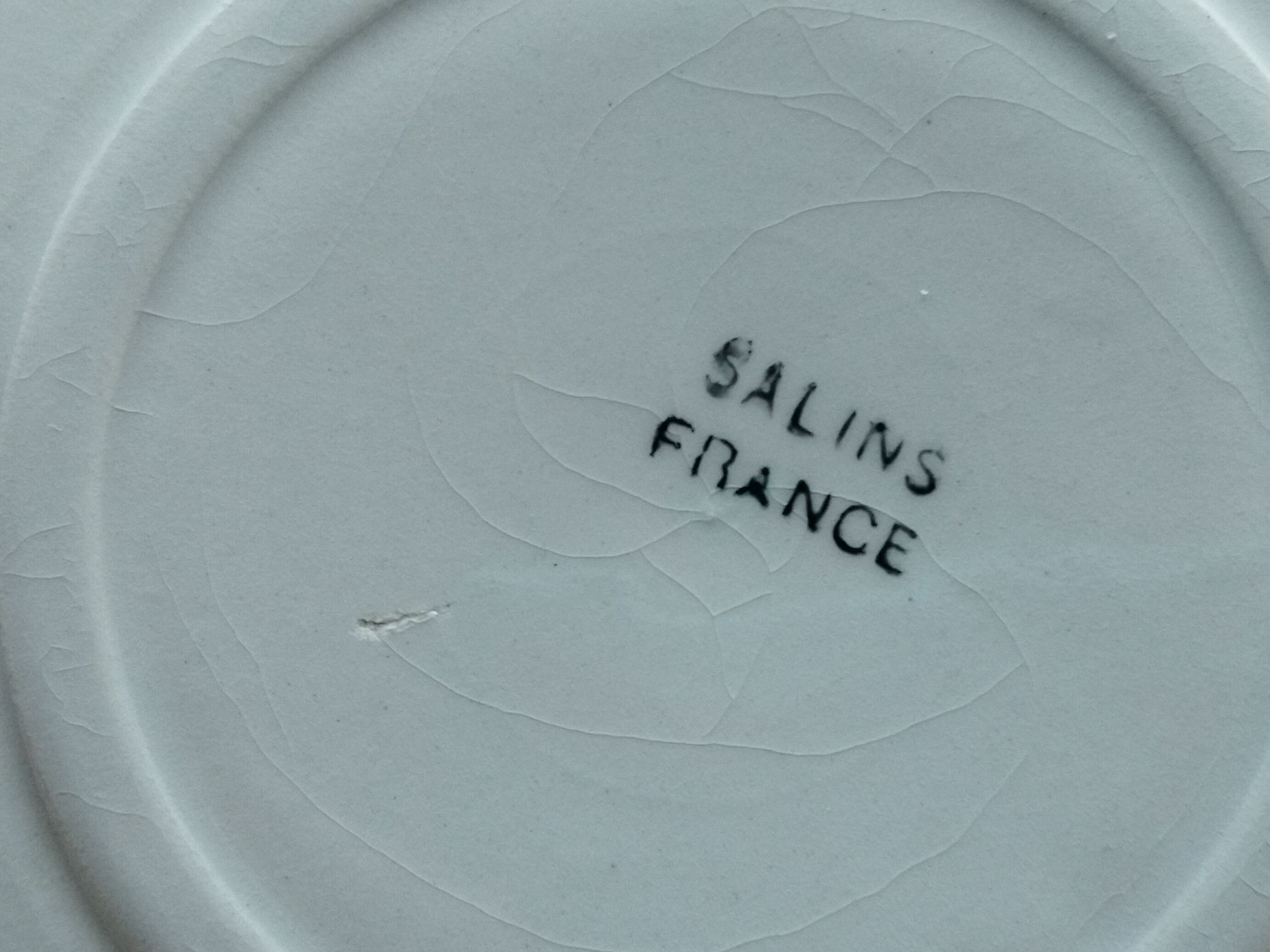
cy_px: 477
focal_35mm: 39
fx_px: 1431
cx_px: 690
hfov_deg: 47.8
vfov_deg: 36.8
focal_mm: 4.71
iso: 107
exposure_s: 1/50
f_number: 1.79
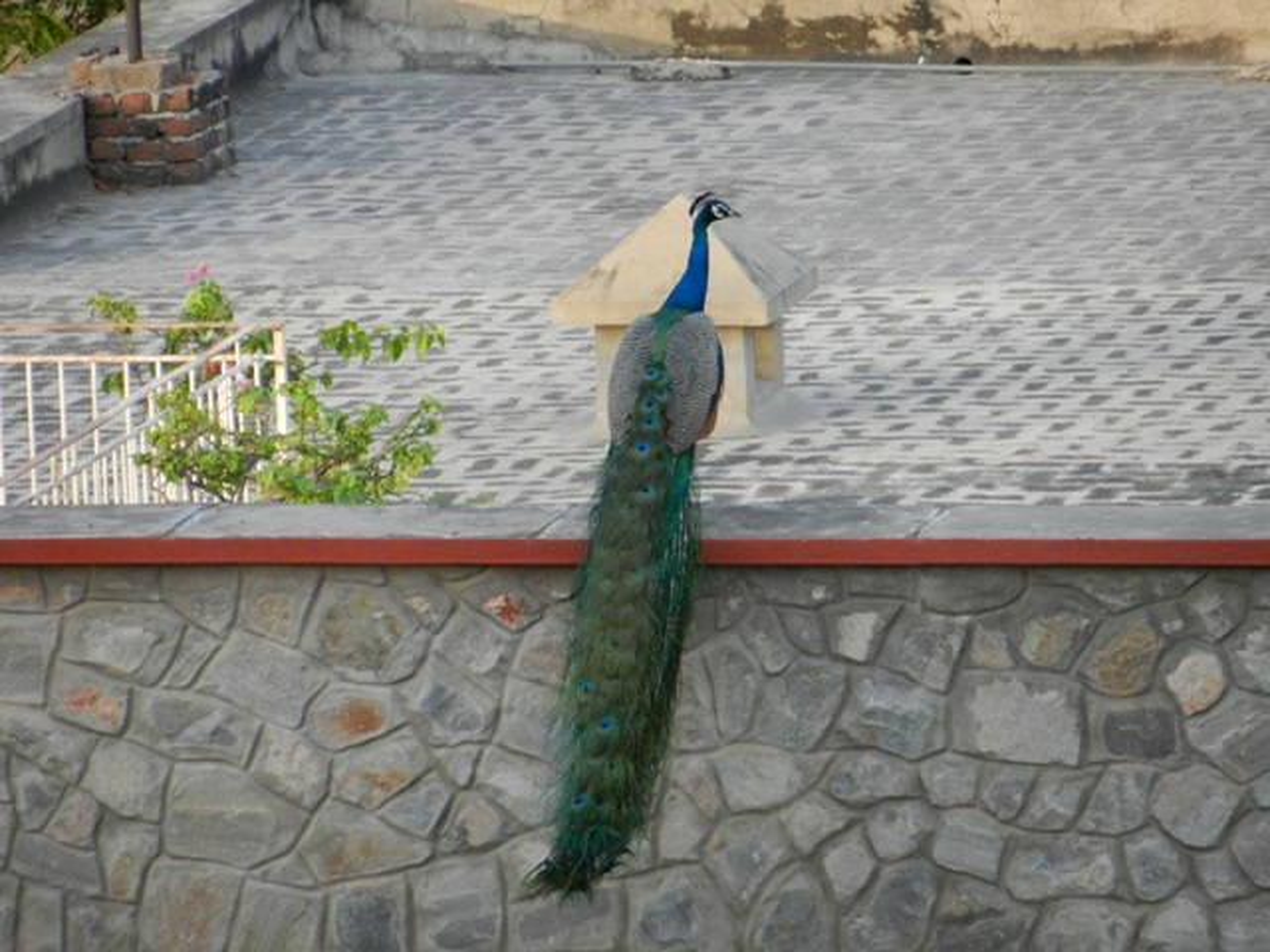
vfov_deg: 3.3
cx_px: 635
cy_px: 476
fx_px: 16510
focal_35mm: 450
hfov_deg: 4.4
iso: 640
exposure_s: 1/200
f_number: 5.9
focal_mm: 81
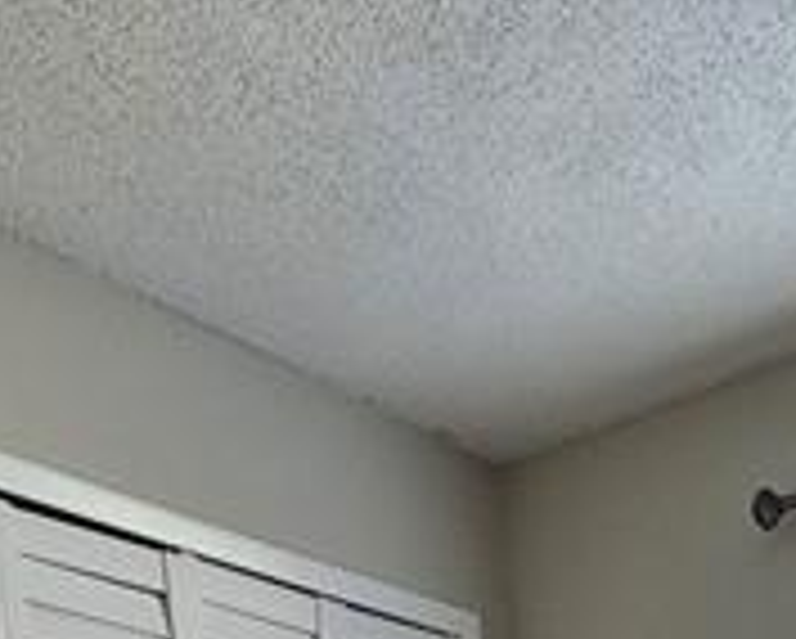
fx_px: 1297
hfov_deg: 32.5
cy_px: 1503
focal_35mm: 55
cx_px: 706
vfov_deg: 15.5
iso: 250
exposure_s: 1/60
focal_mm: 2.2
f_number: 2.2
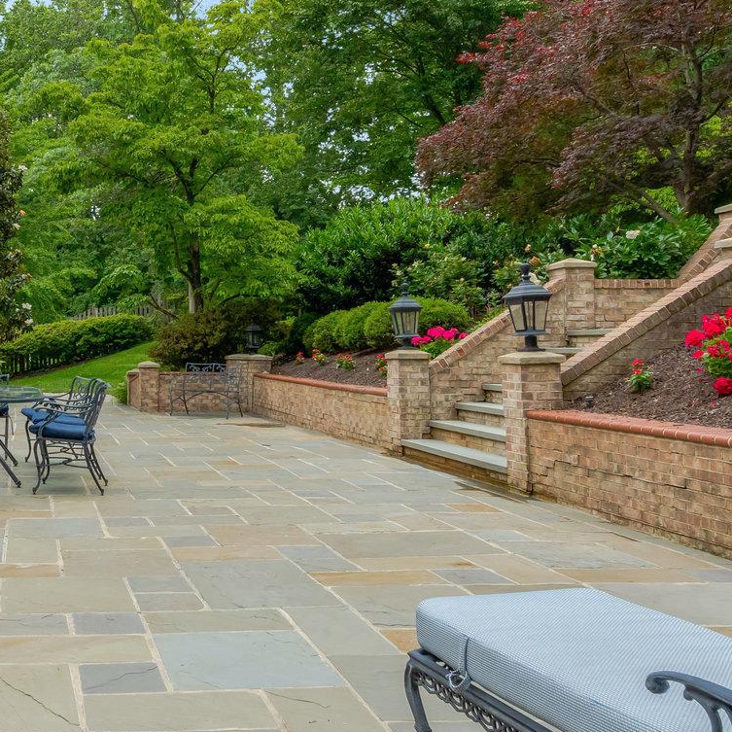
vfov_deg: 44.9
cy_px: 349
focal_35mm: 37
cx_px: 48
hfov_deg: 40.8
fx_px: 885
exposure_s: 1/640
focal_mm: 16
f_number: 8
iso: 1250
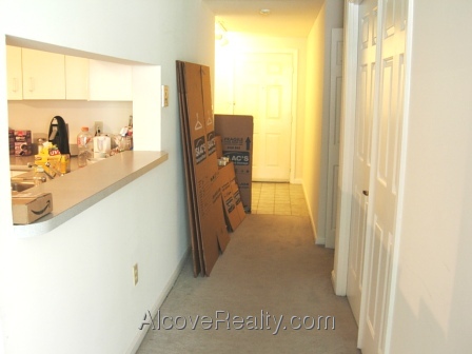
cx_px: 236
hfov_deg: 51.4
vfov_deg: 39.7
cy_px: 177
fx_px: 491
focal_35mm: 36
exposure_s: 1/4.8
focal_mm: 7.5
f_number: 3.8
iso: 100
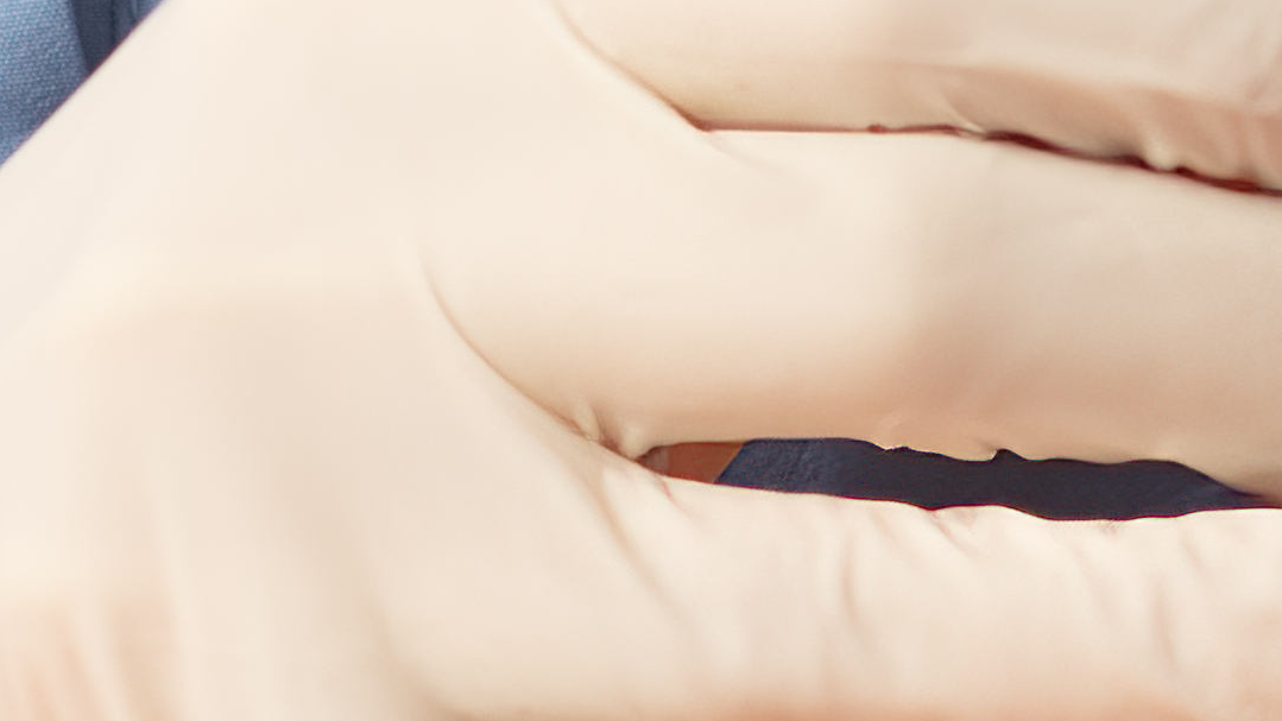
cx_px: 1120
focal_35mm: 681
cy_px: -1190
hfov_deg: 3.2
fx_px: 23150
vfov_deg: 1.8
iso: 100
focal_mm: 85
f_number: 5.6
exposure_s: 1/125
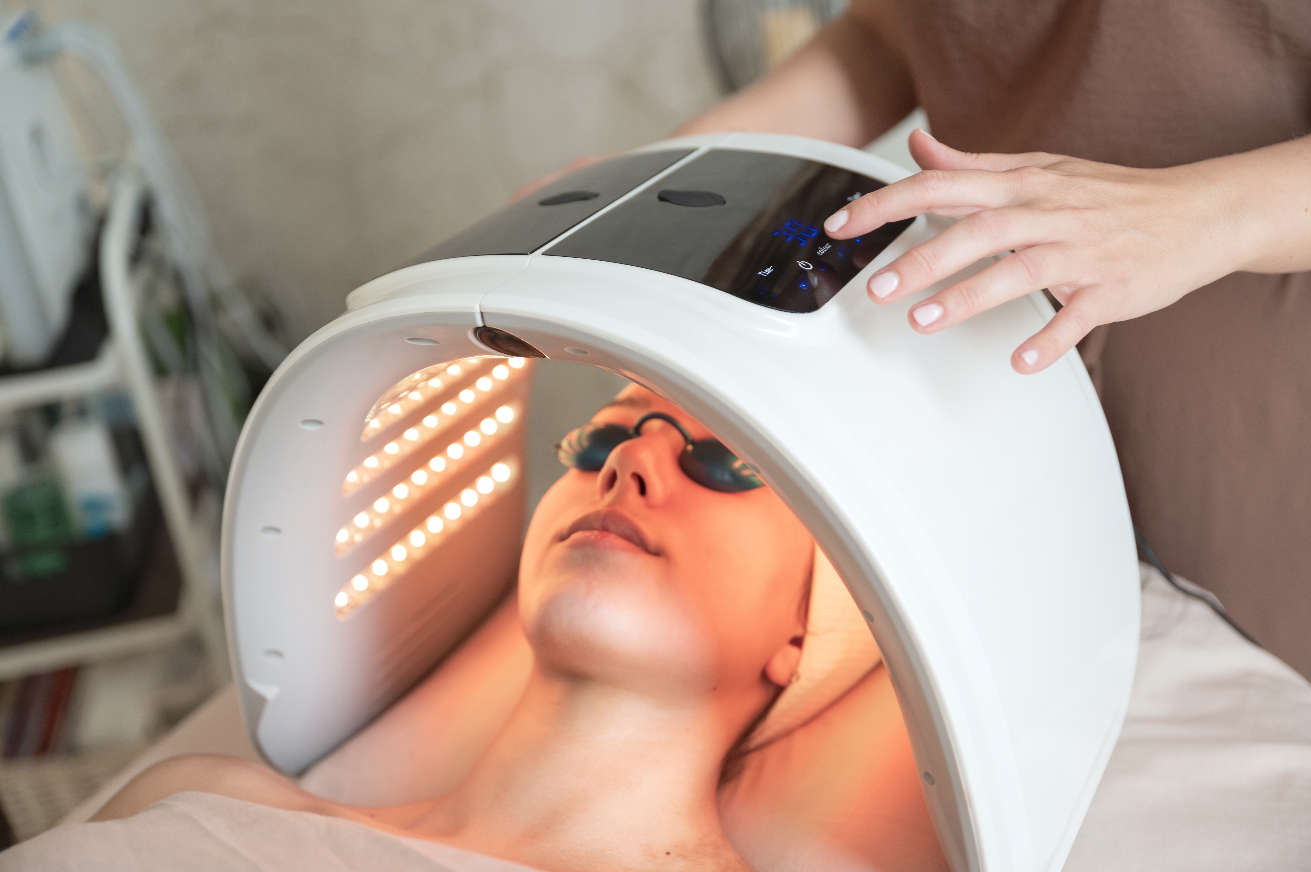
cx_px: 656
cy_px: 436
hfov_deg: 45.5
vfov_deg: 31.1
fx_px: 1565
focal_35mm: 43
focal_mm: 43
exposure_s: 1/200
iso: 400
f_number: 2.8
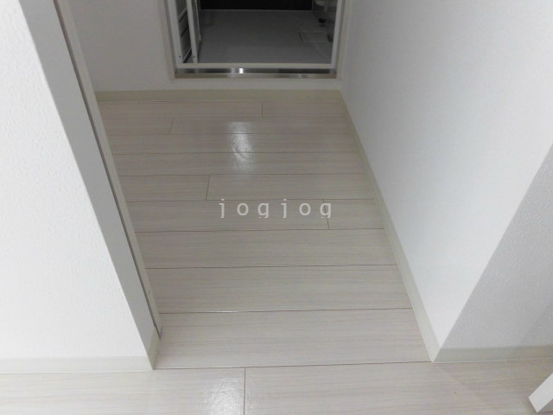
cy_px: 208
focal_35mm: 24
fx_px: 383
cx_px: 276
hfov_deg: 71.6
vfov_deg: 56.8
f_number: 3.1
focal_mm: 4.3
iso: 200
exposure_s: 1/50
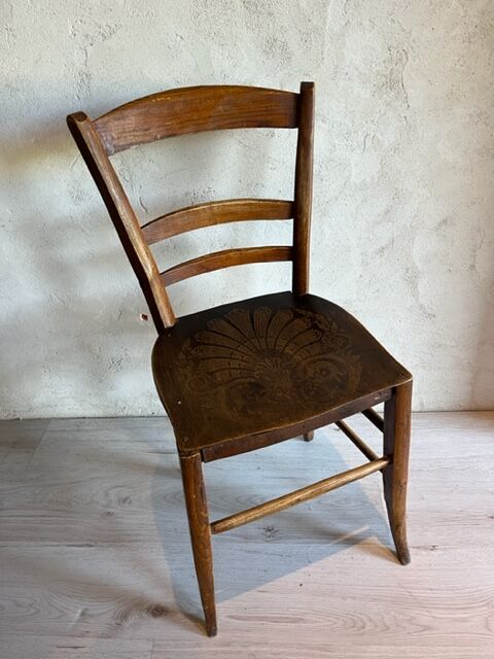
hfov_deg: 53.1
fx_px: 495
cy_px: 330
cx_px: 247
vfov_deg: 67.3
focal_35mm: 26
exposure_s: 1/93
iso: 125
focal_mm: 5.1
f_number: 1.6
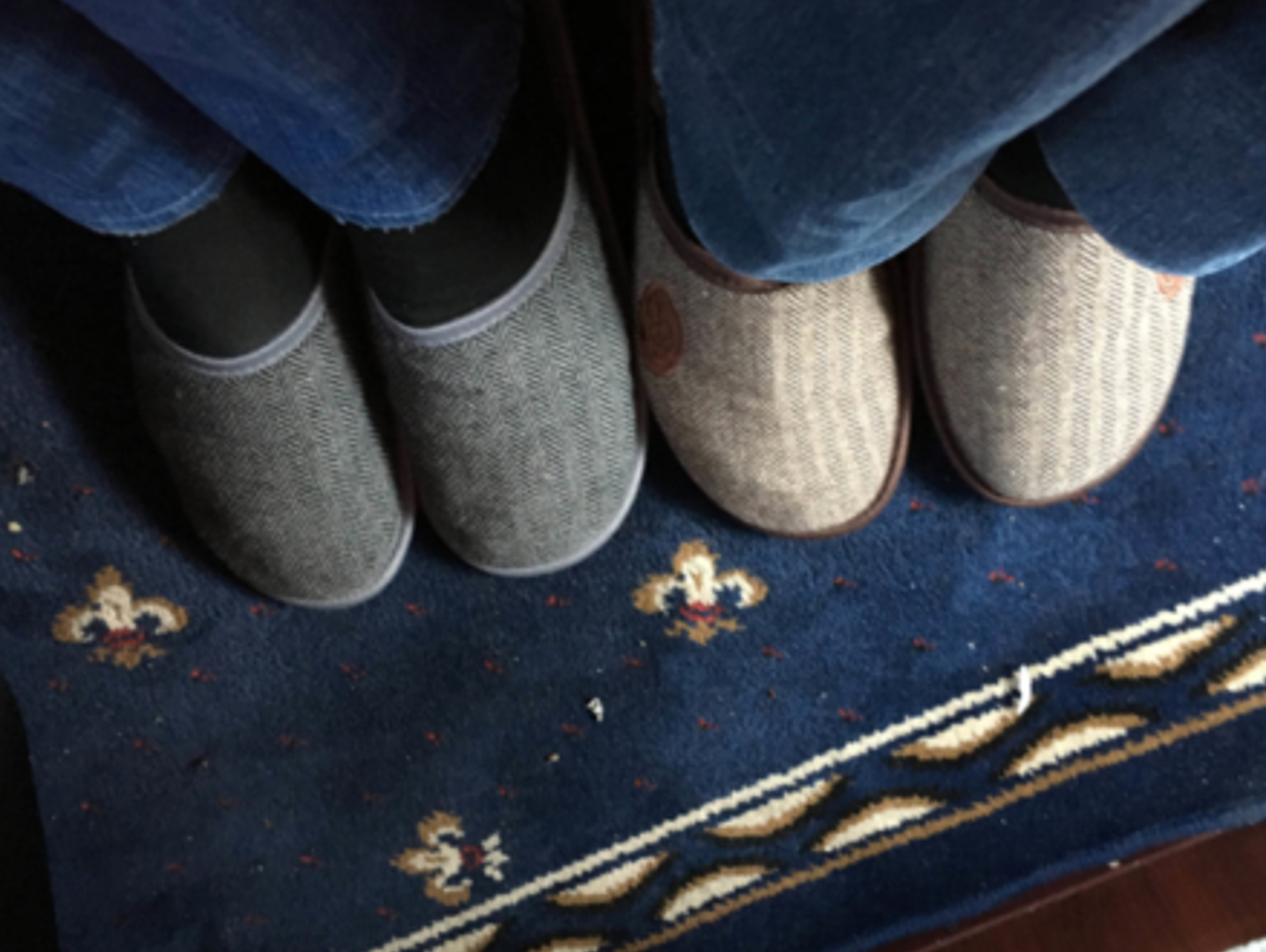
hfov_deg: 55.3
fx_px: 1208
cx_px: 646
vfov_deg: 43.0
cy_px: 512
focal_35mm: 33
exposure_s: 1/17
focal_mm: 4.15
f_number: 2.2
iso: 400
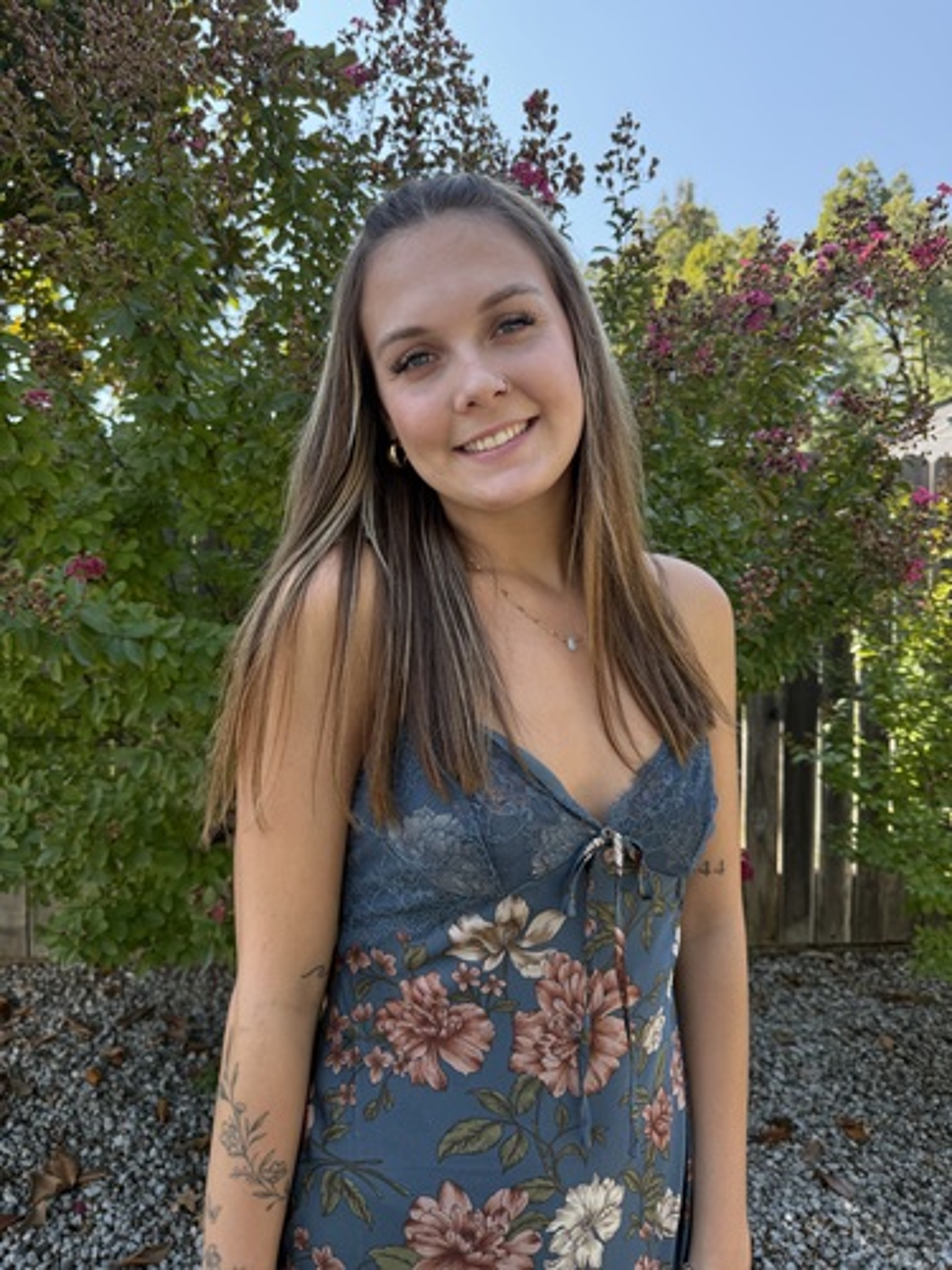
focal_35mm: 24
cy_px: 635
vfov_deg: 71.6
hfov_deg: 56.8
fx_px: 880
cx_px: 476
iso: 100
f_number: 1.78
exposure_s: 1/796
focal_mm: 6.76
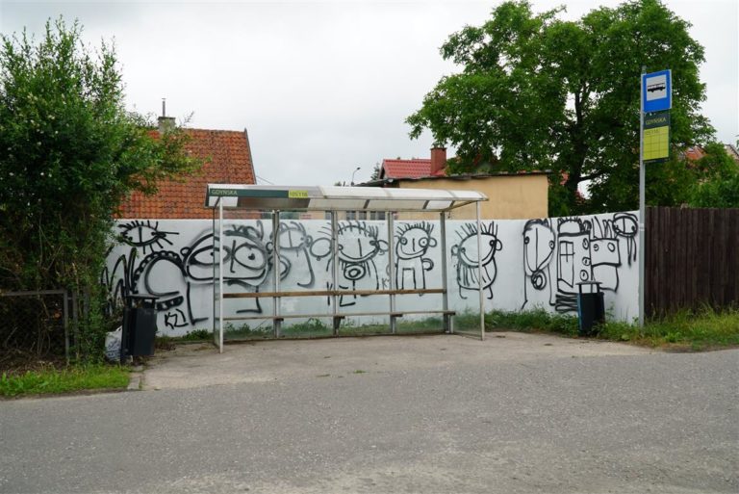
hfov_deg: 61.9
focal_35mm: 30
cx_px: 370
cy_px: 247
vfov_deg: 43.7
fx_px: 616
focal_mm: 20
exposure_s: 1/80
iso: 100
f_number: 8
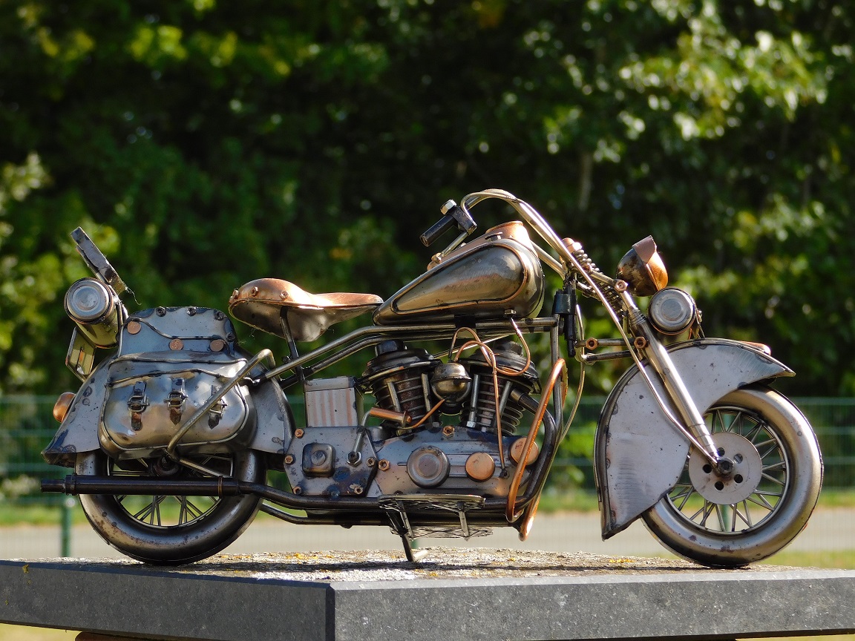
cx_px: 428
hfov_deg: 11.6
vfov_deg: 8.7
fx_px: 4199
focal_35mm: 170
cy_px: 320
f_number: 5.3
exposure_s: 1/200
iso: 125
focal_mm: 30.1
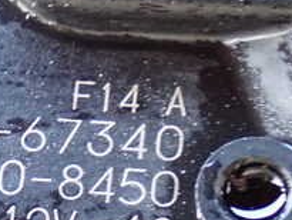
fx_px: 1435
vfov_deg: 8.7
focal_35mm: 170
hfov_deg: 11.5
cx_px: 20
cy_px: 123
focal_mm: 10.35
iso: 800
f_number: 3.5
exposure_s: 1/25
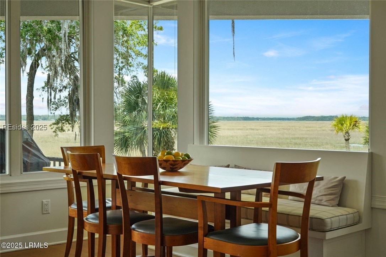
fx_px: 536
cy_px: 128
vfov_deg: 27.0
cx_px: 193
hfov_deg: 39.6
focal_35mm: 50
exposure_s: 1/50
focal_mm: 50
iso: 320
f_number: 8
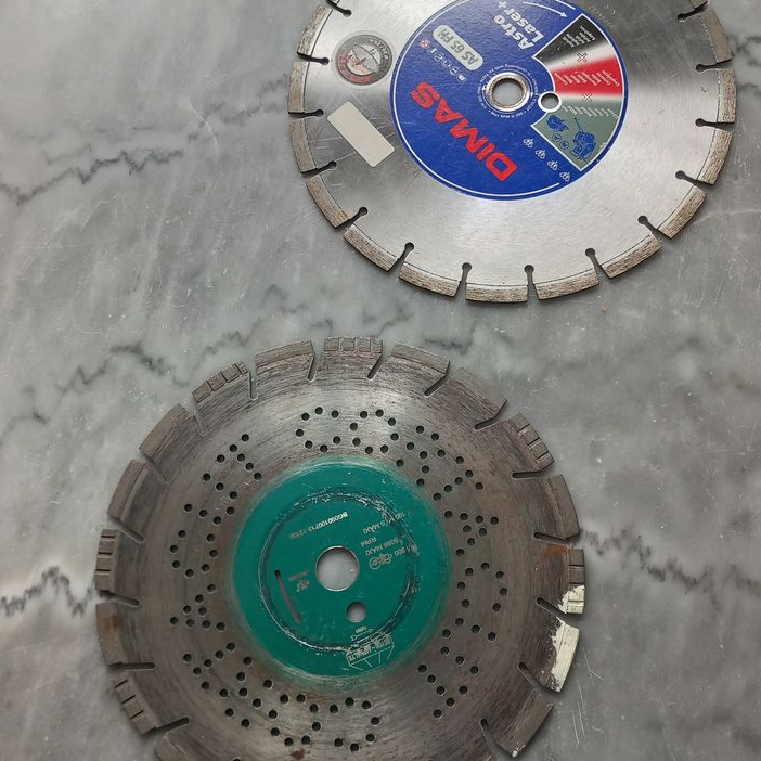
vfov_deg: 48.3
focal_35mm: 34
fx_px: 846
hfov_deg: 48.4
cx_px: 403
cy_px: 437
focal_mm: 4
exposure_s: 1/50
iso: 100
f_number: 1.8
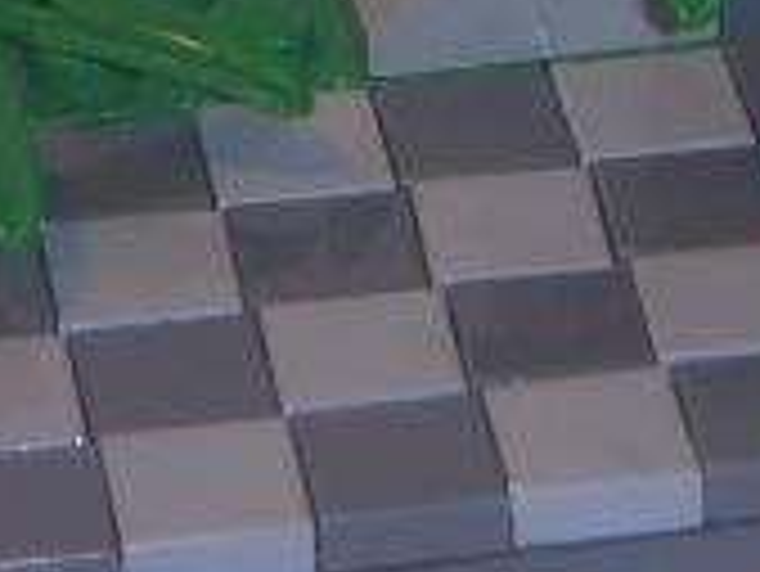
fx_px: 9491
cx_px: 531
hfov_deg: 4.6
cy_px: -396
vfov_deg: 3.4
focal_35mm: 432
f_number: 4.2
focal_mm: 18.9
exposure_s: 1/60
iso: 100
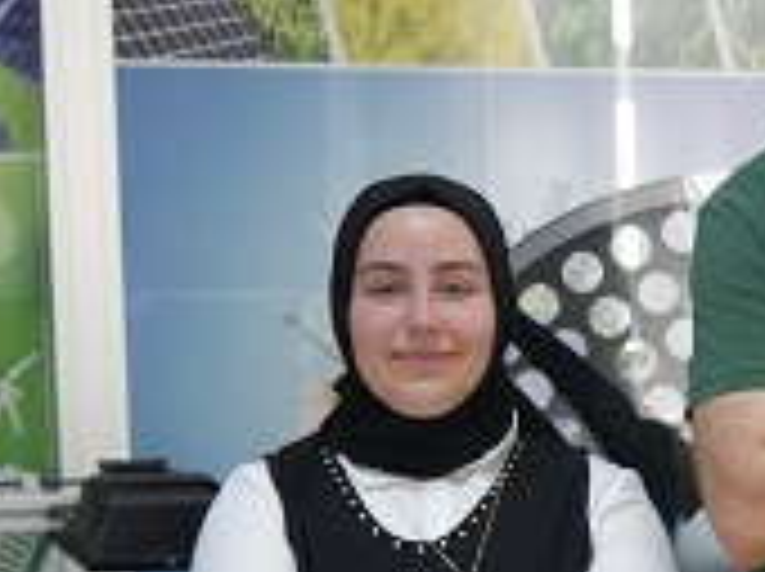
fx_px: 3222
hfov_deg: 13.4
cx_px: 770
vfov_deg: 10.0
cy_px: 608
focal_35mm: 146
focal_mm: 43
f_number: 4
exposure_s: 1/160
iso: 1600
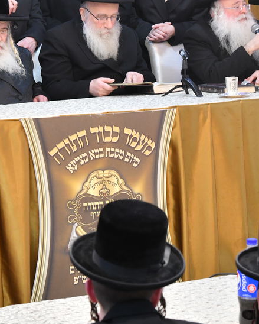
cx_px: -7
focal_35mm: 139
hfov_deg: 11.0
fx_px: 1331
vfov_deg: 13.8
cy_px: 62
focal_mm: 58
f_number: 5.6
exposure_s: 1/100
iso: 1600
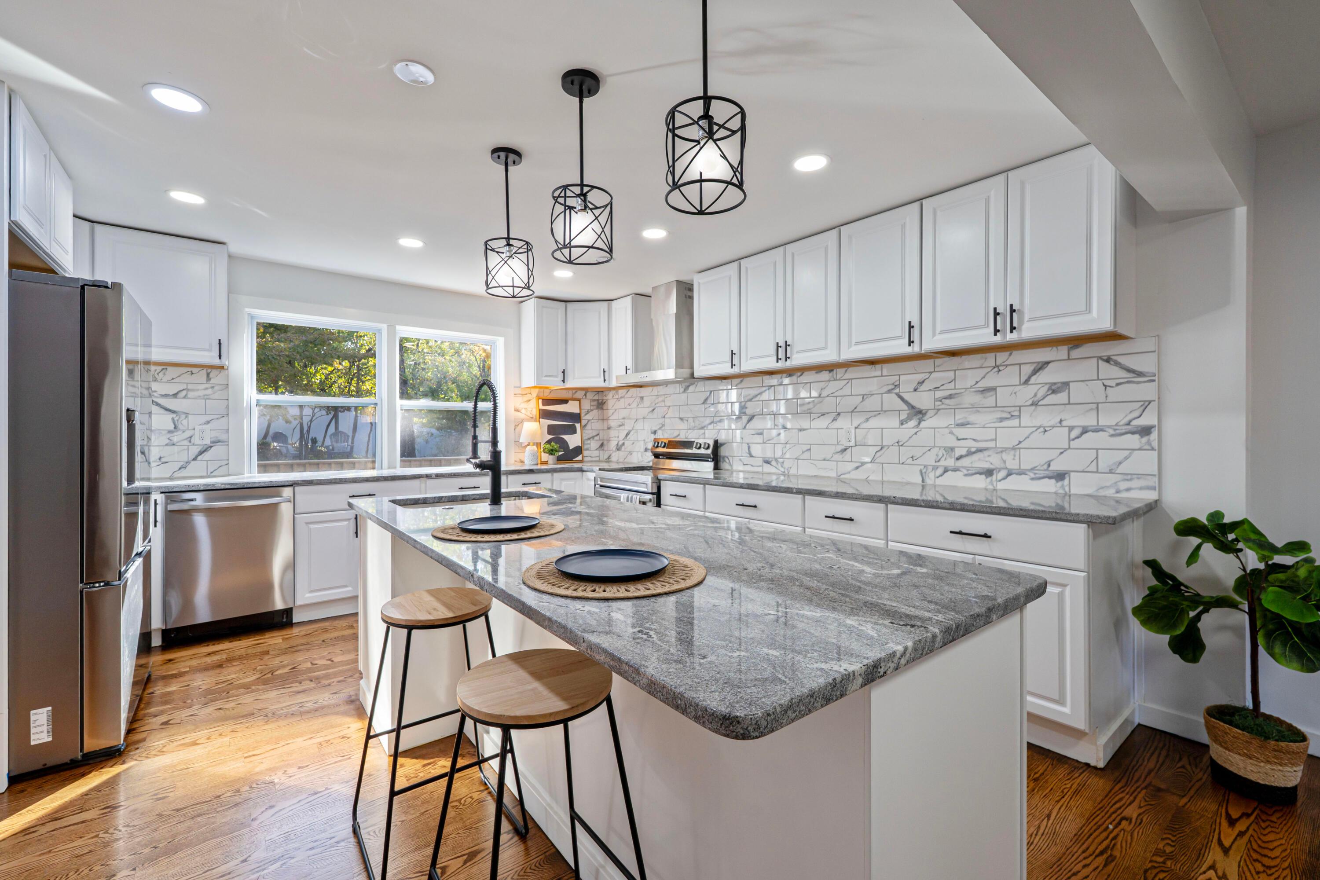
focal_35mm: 14
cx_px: 660
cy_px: 440
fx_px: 513
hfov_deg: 104.3
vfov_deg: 81.2
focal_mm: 14
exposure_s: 1/80
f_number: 8
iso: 250
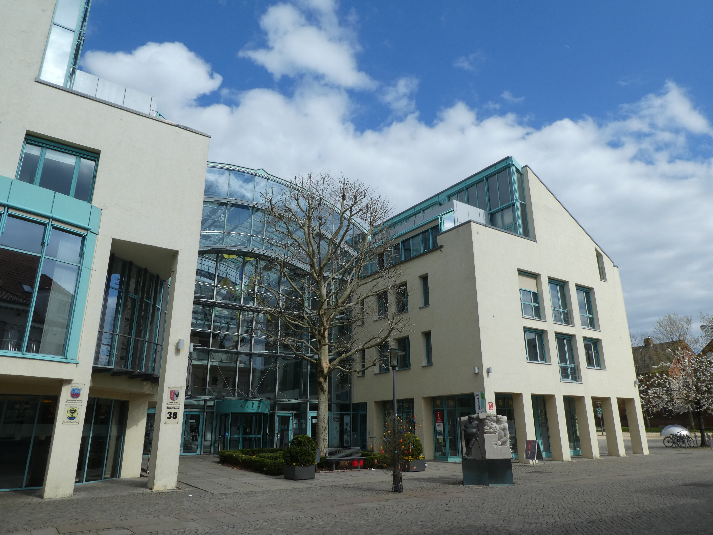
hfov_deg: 71.6
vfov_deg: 56.8
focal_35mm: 24
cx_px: 356
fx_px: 494
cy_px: 268
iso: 80
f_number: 4
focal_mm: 4.3
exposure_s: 1/800
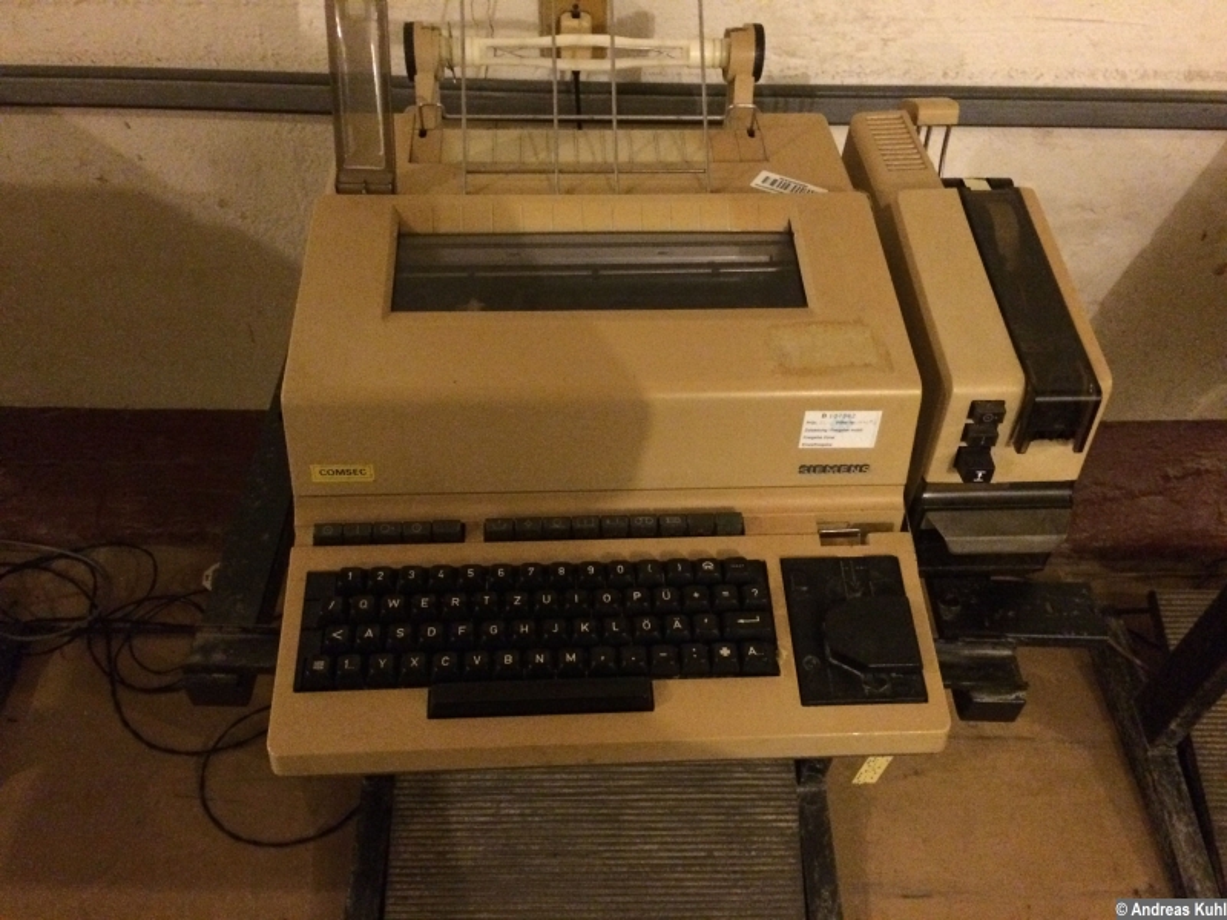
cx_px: 614
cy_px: 460
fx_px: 1028
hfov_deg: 61.7
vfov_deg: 48.2
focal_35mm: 29
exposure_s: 1/15
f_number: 2.2
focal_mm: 4.15
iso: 640
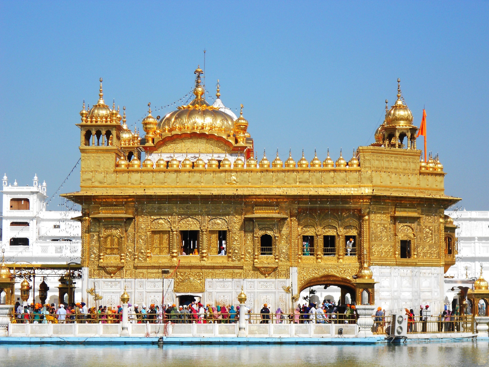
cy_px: 193
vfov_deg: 16.2
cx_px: 256
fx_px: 1285
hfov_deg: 21.5
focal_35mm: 91
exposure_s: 1/400
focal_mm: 15.4
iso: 80
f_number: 6.3
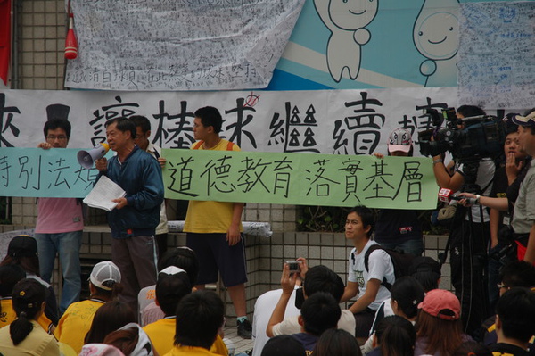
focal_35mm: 105
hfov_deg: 19.5
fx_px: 1559
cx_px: 268
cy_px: 178
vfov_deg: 13.0
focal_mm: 70
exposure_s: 1/160
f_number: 5.6
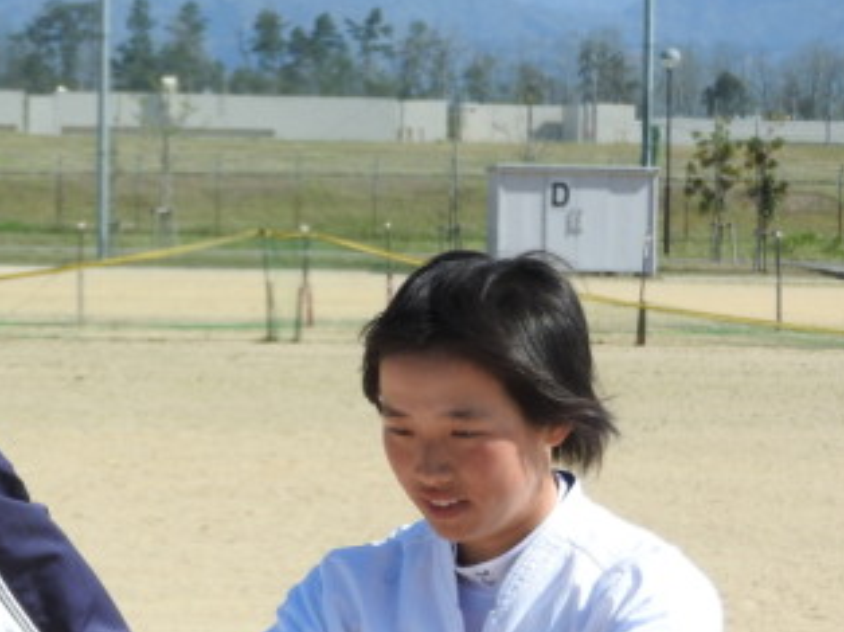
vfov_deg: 4.6
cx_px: 94
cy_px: 527
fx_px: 7918
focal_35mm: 325
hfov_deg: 6.1
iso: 100
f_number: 5.2
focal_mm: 30.5
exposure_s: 1/500
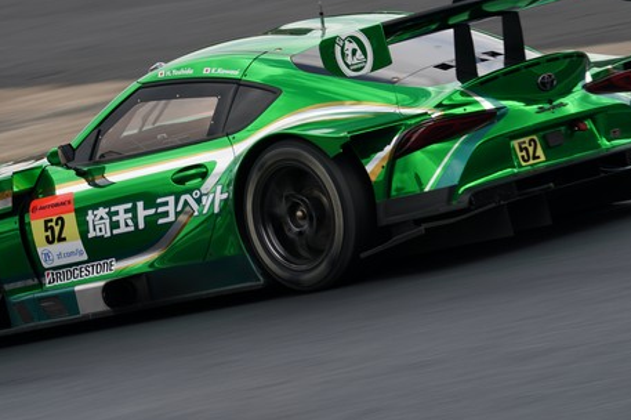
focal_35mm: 547
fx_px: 9580
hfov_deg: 3.8
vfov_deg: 2.5
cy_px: 101
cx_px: 287
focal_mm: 347
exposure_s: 1/80
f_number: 16
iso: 200
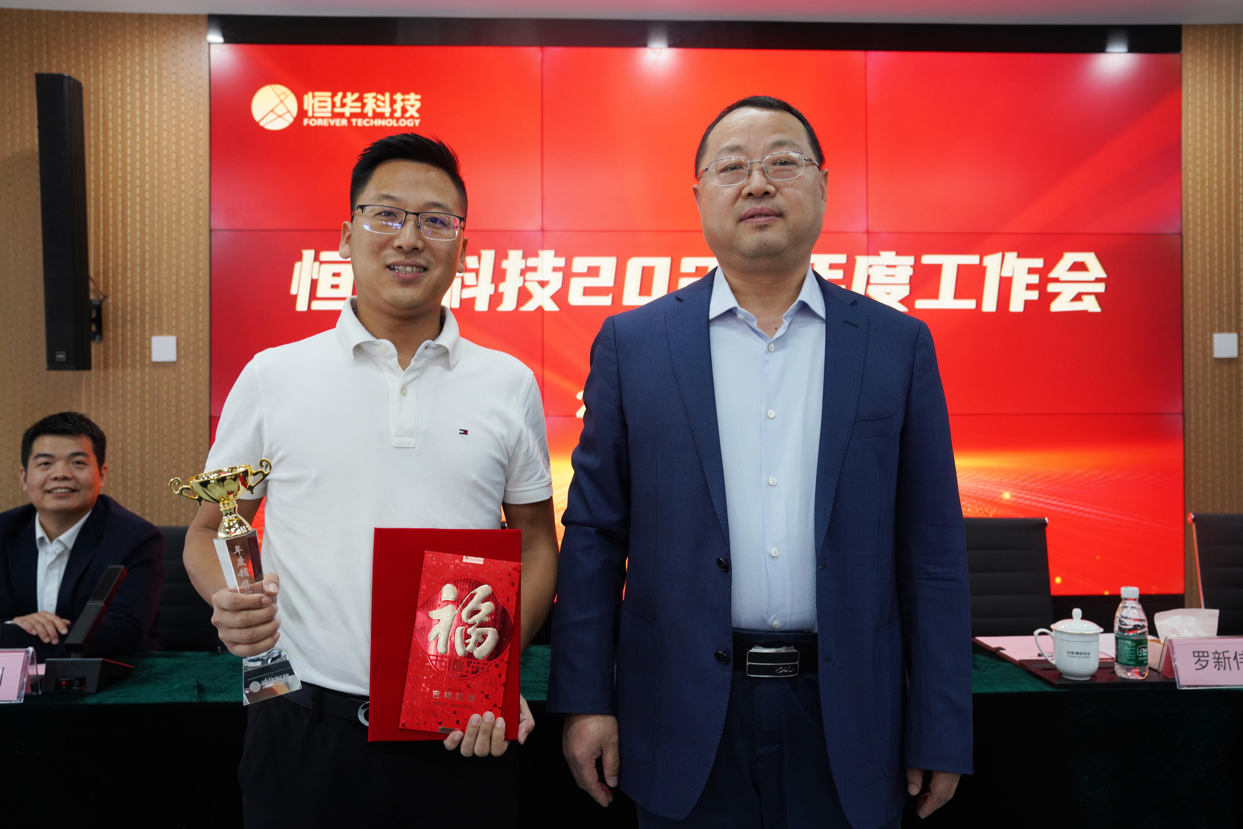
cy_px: 414
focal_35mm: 31
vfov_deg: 42.3
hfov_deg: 60.3
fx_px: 1070
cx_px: 622
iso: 1000
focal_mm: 31
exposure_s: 1/60
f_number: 5.6
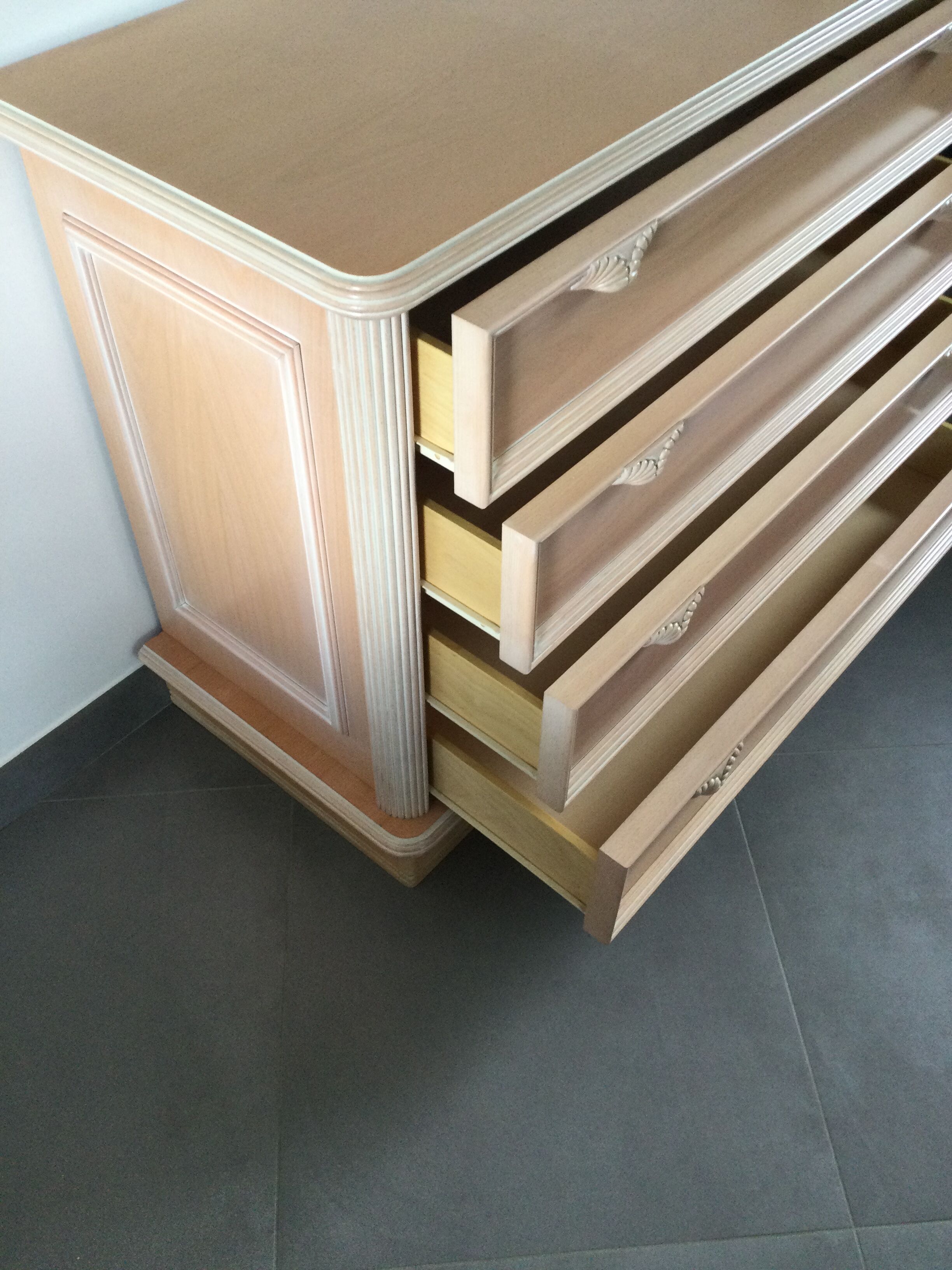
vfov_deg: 58.4
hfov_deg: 45.4
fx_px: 1137
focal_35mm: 31
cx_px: 476
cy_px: 635
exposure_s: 1/33
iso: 100
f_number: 2.4
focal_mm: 3.3
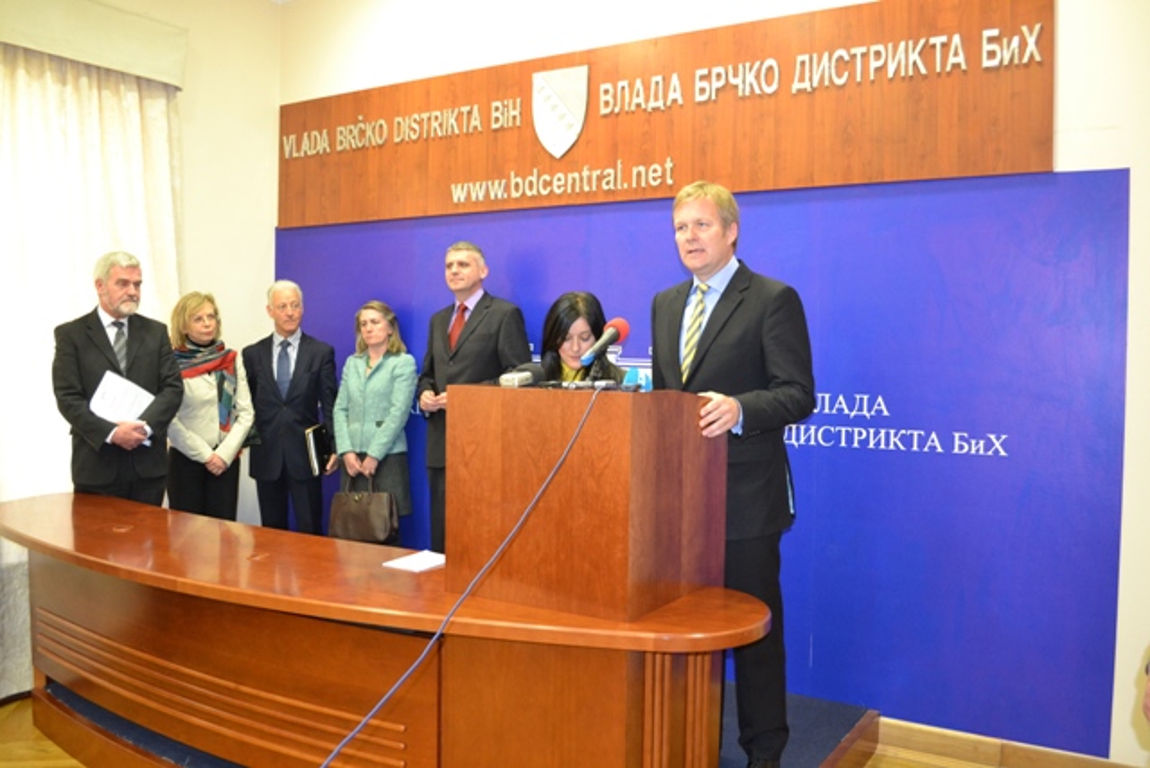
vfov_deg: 43.6
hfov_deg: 61.9
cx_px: 575
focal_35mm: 30
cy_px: 384
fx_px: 958
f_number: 3.8
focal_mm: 20
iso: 1800
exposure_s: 1/60
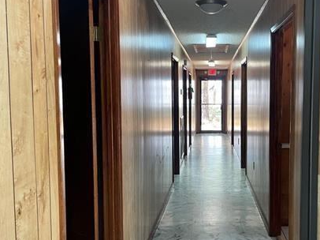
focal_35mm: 41
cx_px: 213
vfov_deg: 35.1
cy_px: 130
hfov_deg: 45.1
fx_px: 379
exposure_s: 1/60
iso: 125
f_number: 1.6
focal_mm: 4.2
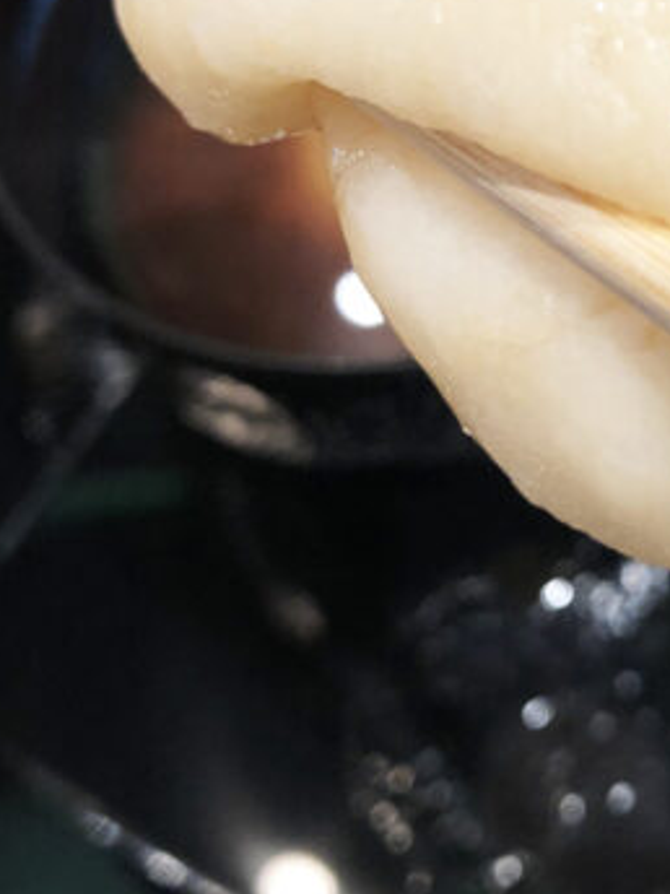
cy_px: 309
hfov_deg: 24.9
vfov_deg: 33.5
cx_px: 599
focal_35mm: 57
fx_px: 1471
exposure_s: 1/17
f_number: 1.8
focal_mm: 3.99
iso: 40
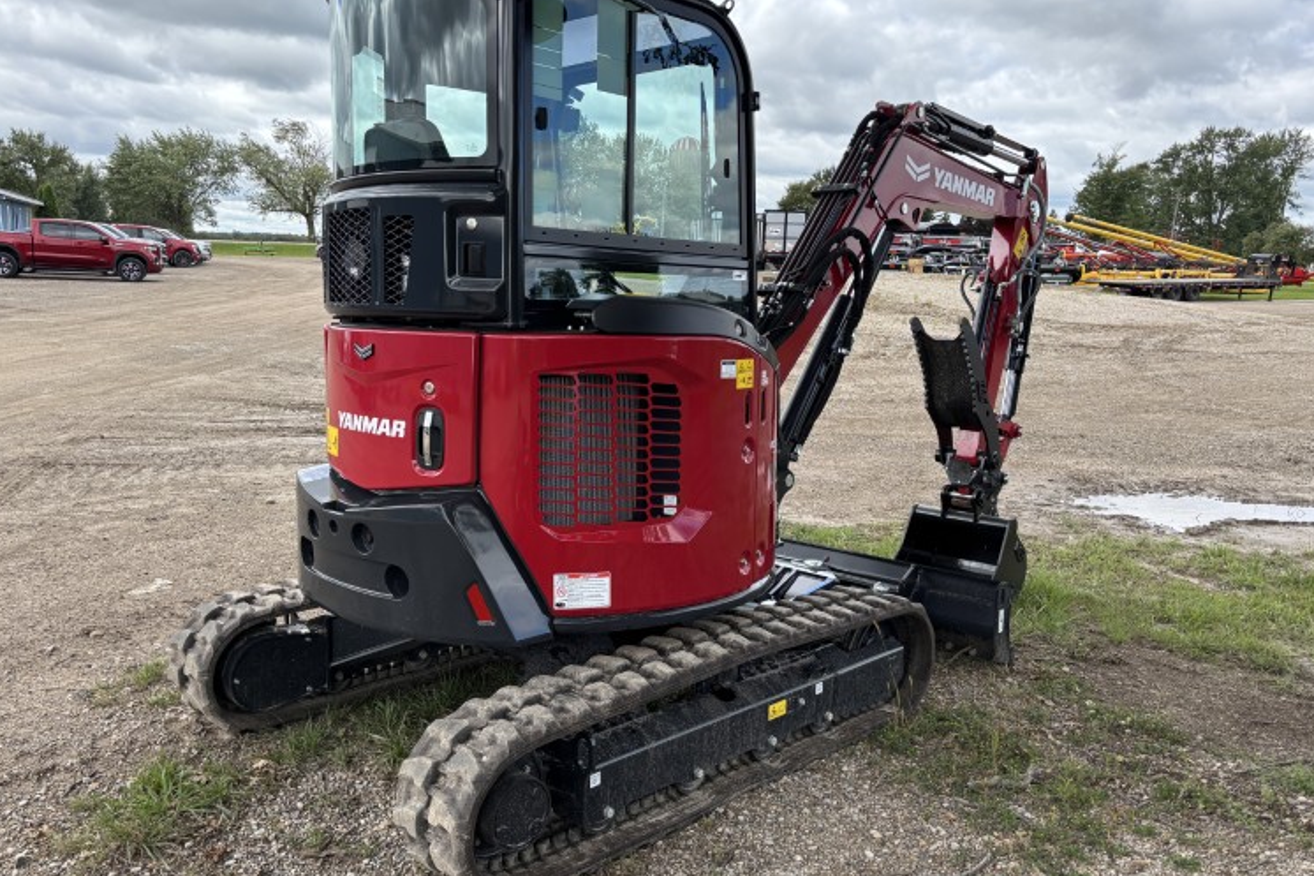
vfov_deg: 44.9
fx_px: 1058
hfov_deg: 63.7
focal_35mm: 29
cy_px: 430
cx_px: 655
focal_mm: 5.96
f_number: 1.6
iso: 50
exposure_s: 1/732
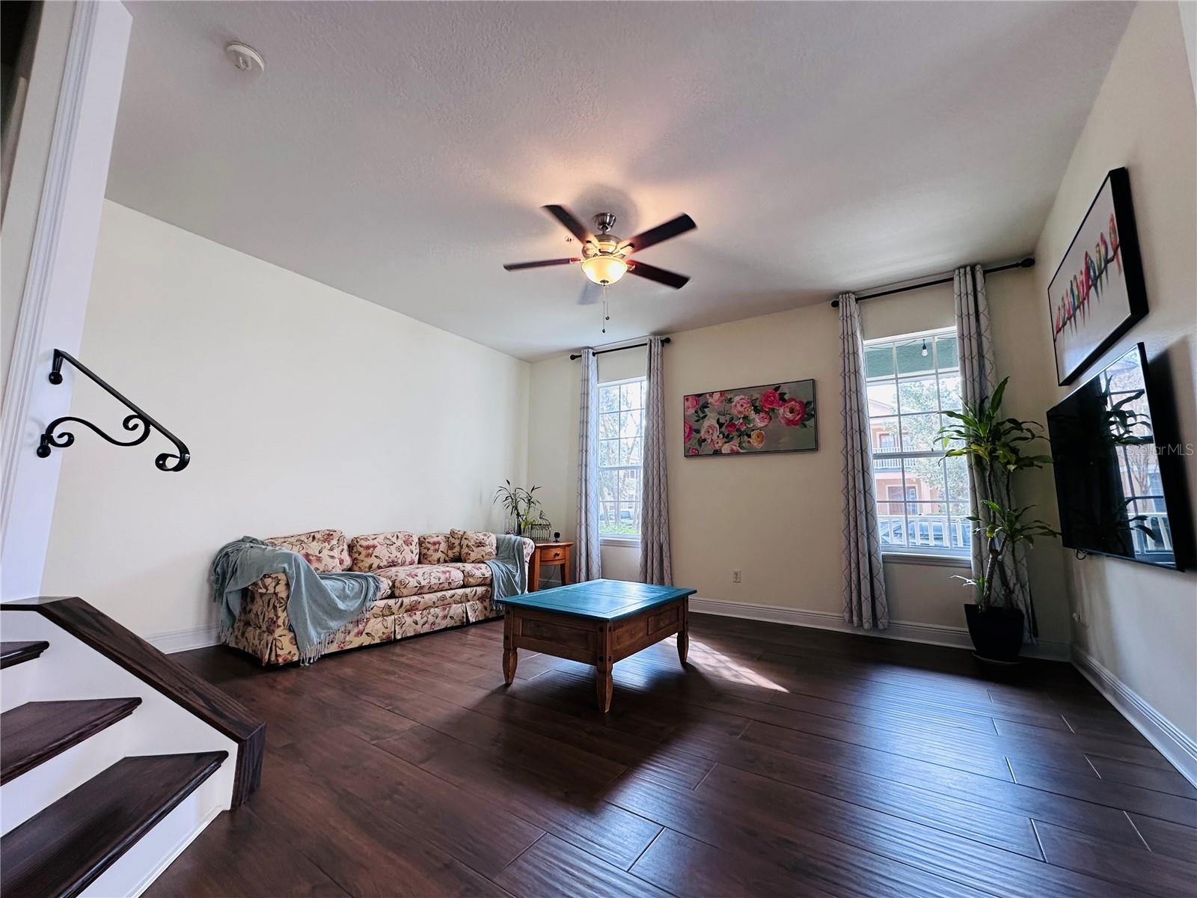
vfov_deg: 85.7
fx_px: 484
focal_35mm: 14
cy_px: 449
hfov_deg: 102.1
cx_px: 598
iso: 160
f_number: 2.2
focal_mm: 2.22
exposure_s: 1/120
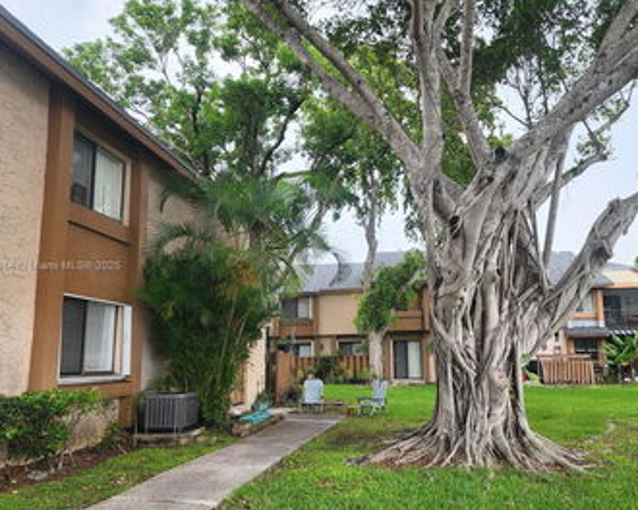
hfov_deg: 60.1
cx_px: 368
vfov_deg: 50.0
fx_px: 548
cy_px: 267
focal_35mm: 29
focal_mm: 6.4
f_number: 1.8
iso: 20
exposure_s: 1/120
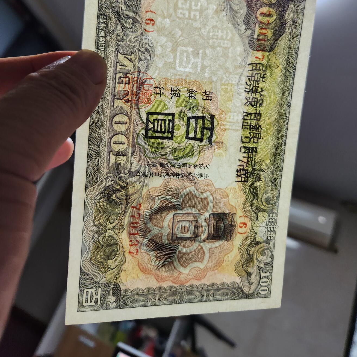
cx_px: 184
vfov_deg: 55.8
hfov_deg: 57.3
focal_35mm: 28
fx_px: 327
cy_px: 113
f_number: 1.8
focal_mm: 5.4
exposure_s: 1/100
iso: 400
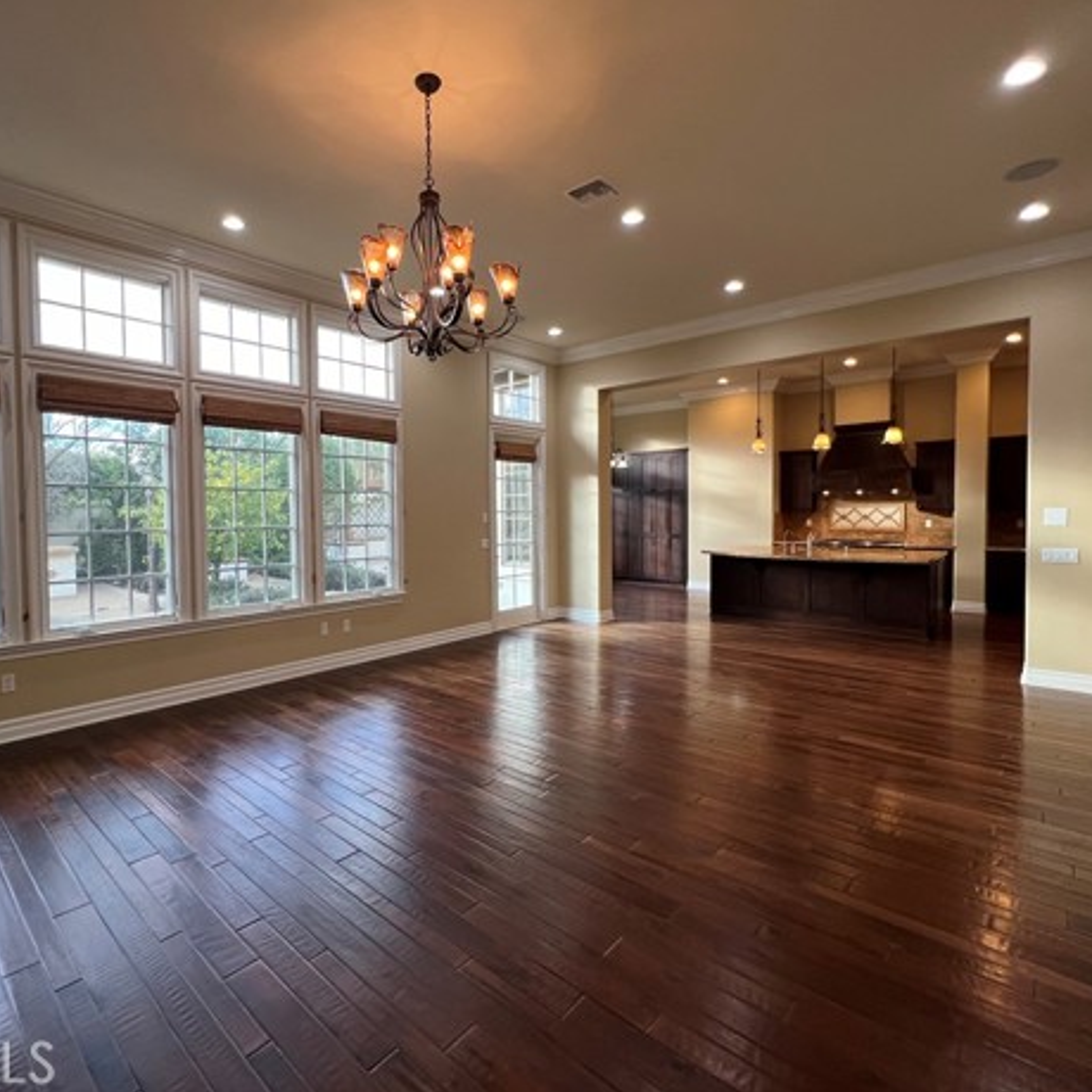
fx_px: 571
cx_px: 470
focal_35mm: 16
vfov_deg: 87.4
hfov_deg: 86.9
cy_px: 527
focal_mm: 1.57
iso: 160
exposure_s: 1/120
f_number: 1.8
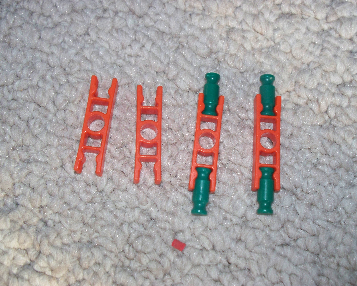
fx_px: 518
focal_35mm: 49
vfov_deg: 30.8
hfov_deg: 38.0
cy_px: 143
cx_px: 186
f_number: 2.9
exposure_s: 1/30
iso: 200
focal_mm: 9.86
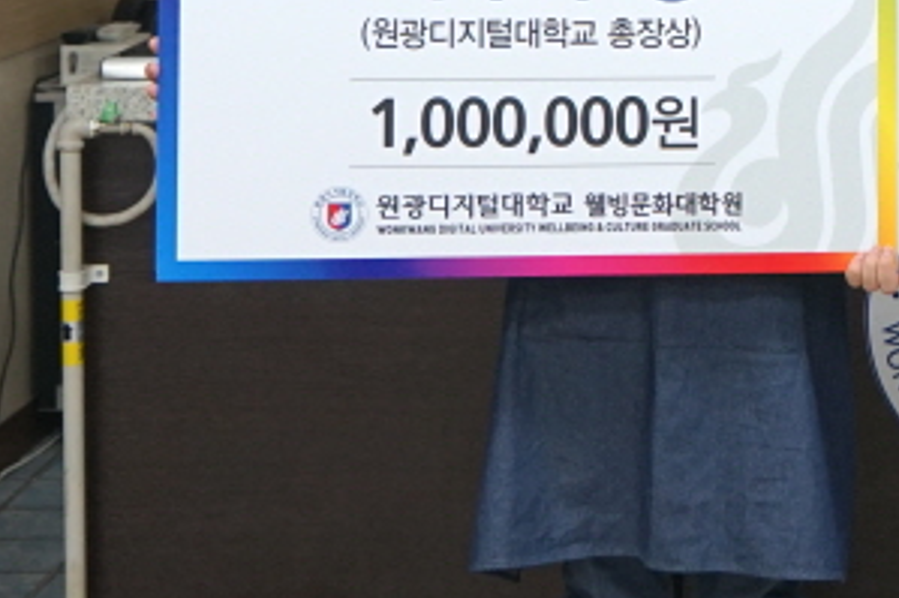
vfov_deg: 16.4
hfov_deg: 23.1
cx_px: 974
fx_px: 2071
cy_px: 209
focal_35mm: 83
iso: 800
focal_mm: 31
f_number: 4
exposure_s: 1/160
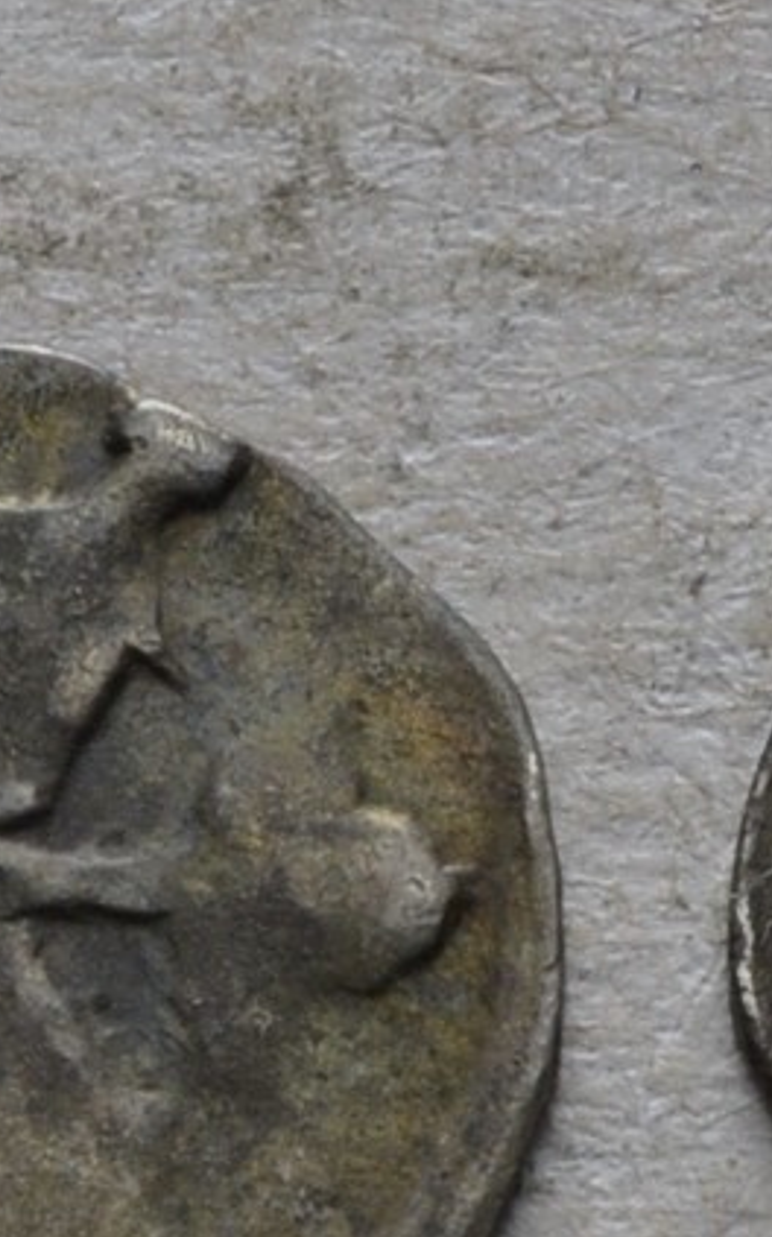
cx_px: 702
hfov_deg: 2.7
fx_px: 16477
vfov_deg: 4.3
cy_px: 880
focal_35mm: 489
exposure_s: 1/250
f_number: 14
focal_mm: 55
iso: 400
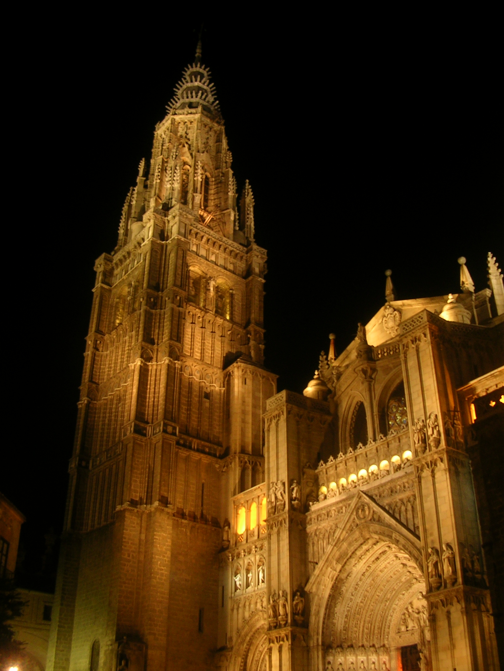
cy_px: 336
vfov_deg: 49.0
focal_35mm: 38
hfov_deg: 37.7
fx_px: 738
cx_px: 252
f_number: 2.8
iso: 52
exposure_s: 1/5.6
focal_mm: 5.8
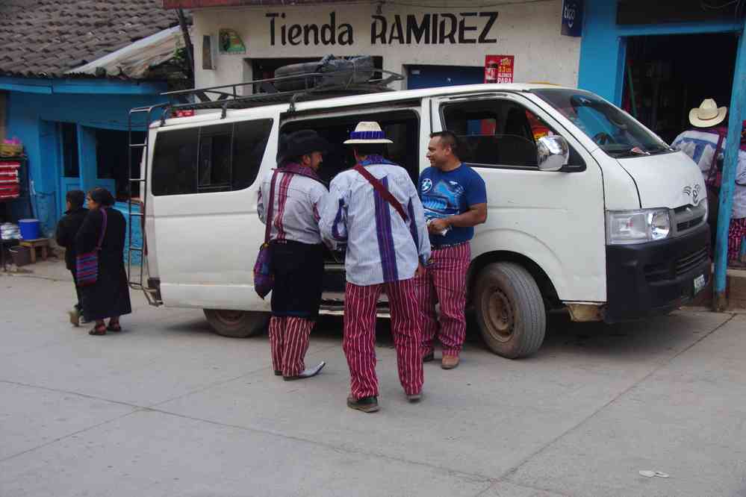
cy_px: 248
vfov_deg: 33.1
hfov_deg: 48.1
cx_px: 373
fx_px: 836
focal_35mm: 40
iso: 200
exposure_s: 1/50
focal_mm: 26.9
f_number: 7.1
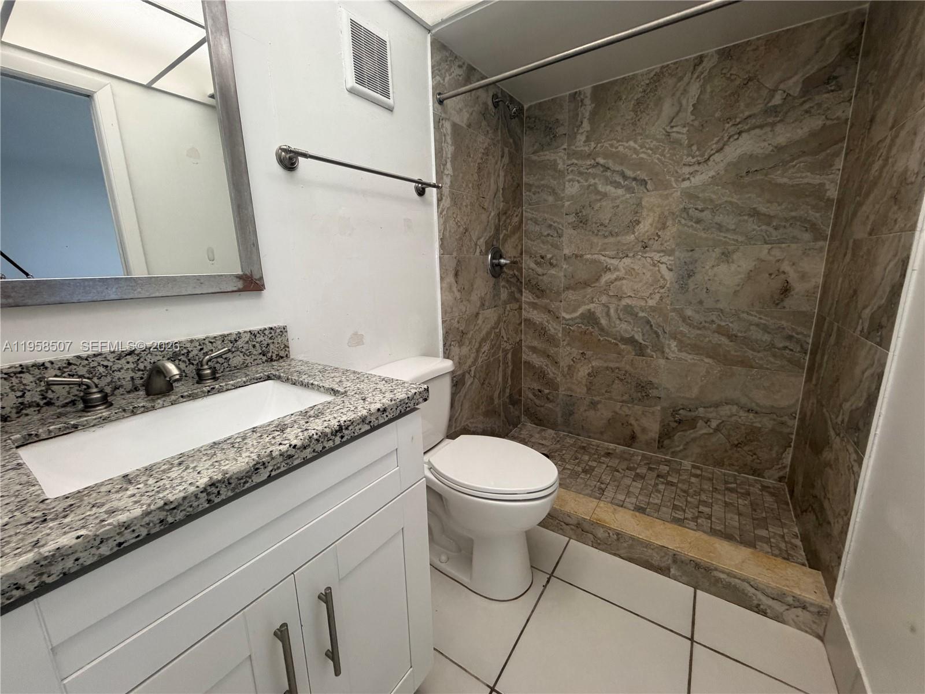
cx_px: 462
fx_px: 374
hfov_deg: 102.1
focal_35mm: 14
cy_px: 347
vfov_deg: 85.7
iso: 320
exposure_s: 1/120
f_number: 2.2
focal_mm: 2.22
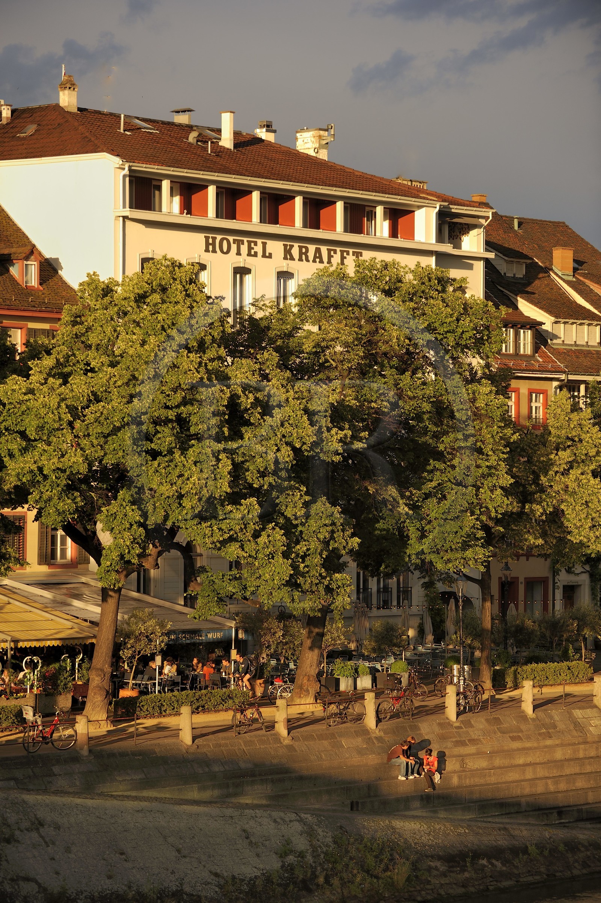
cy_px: 452
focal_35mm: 116
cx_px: 300
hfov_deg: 11.8
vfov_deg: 17.7
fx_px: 2909
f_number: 4
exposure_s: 1/320
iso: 200
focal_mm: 116
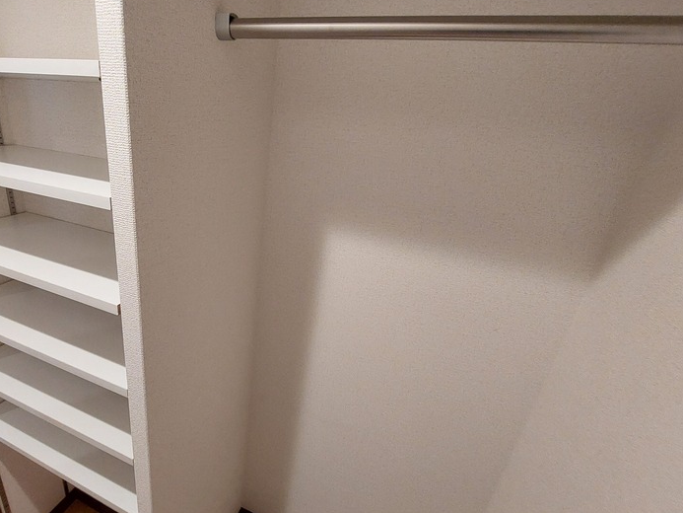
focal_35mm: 18
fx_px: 355
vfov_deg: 71.6
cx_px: 263
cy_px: 261
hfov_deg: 86.3
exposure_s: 1/40
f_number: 2.2
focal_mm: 1.74
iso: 400
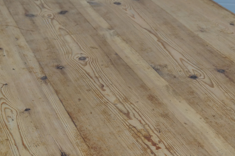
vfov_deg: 13.4
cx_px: 127
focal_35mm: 102
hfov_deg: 20.0
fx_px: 665
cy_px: 100
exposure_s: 1/60
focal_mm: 35
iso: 800
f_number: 5
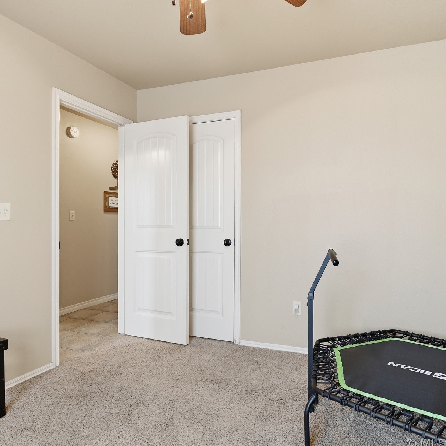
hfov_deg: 74.4
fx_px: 292
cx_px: 256
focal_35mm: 20
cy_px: 223
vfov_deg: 74.8
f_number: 9
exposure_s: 1/13
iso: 250
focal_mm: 10
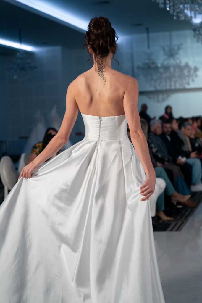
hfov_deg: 19.5
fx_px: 589
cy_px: 152
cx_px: 101
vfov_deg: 28.8
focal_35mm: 70
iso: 1600
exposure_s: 1/250
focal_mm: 70
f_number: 2.8
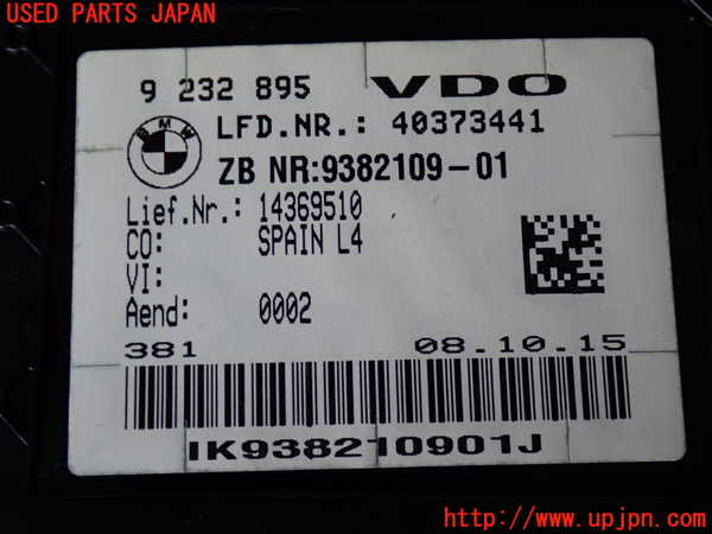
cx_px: 356
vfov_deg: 29.1
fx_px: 1028
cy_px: 267
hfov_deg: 38.2
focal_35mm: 50
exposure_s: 1/50
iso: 250
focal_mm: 9.01
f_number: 3.2
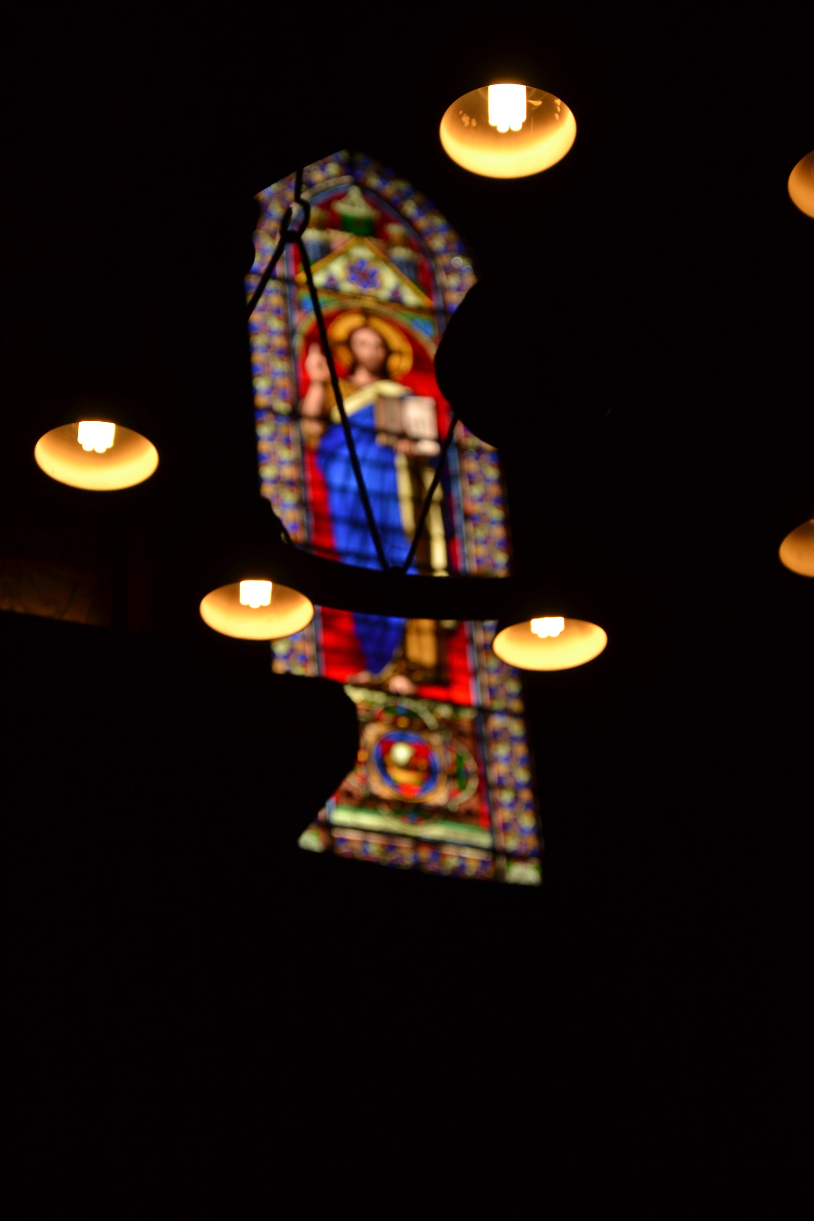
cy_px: 610
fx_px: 4070
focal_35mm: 120
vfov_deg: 17.1
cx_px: 407
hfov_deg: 11.4
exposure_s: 1/200
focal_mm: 80
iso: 400
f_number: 5.3
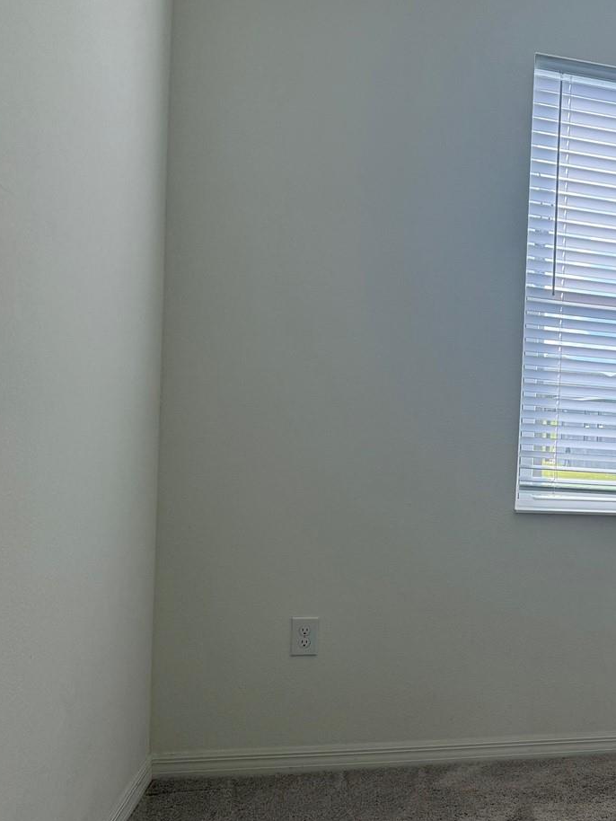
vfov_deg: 44.6
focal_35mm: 42
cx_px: 706
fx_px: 996
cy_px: 480
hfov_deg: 30.2
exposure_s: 1/253
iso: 100
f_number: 1.78
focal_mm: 6.76
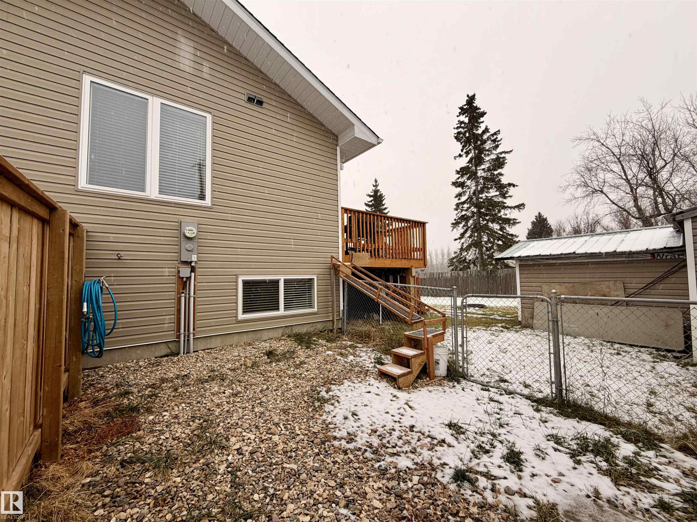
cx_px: 348
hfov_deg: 102.1
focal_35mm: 14
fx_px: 282
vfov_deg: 85.7
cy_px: 261
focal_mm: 2.22
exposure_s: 1/121
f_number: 2.2
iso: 50
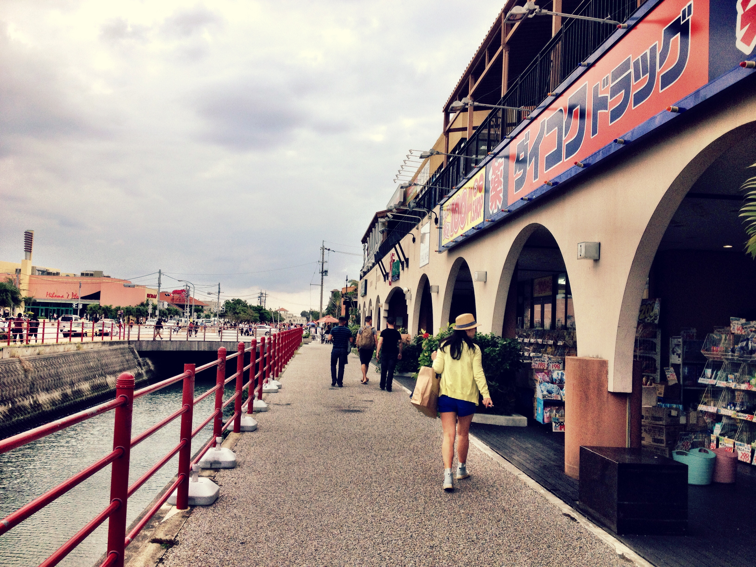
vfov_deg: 40.7
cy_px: 284
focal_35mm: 35
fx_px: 764
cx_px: 378
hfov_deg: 52.6
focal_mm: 4.28
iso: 50
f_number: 2.4
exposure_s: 1/986
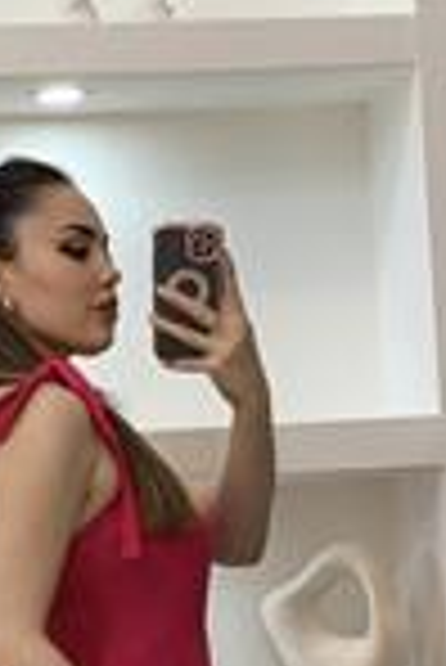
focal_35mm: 151
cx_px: 135
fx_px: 2799
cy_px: 839
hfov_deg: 9.1
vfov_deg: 13.2
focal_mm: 6
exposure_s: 1/100
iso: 80
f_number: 2
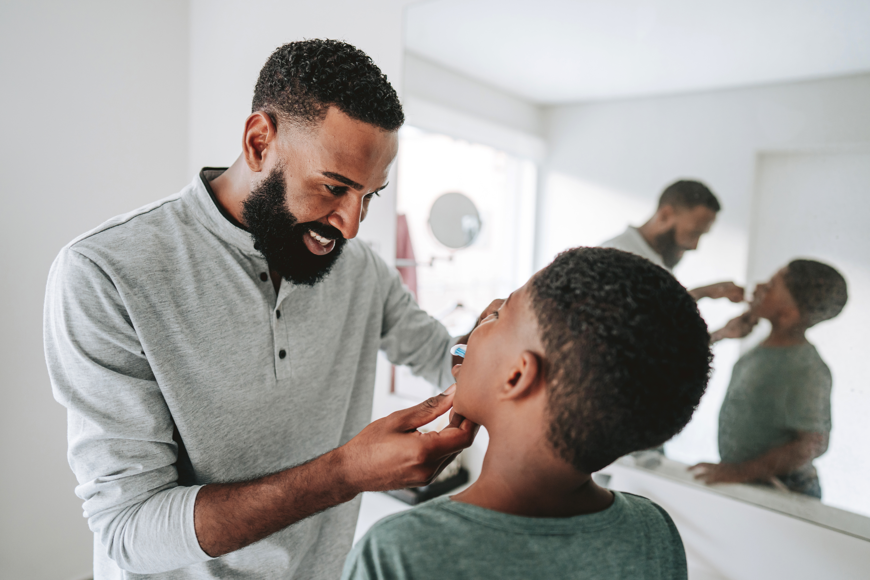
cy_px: 290
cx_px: 435
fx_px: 580
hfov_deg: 73.7
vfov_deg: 53.1
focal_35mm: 24
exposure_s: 1/200
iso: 640
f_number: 1.8
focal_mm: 24
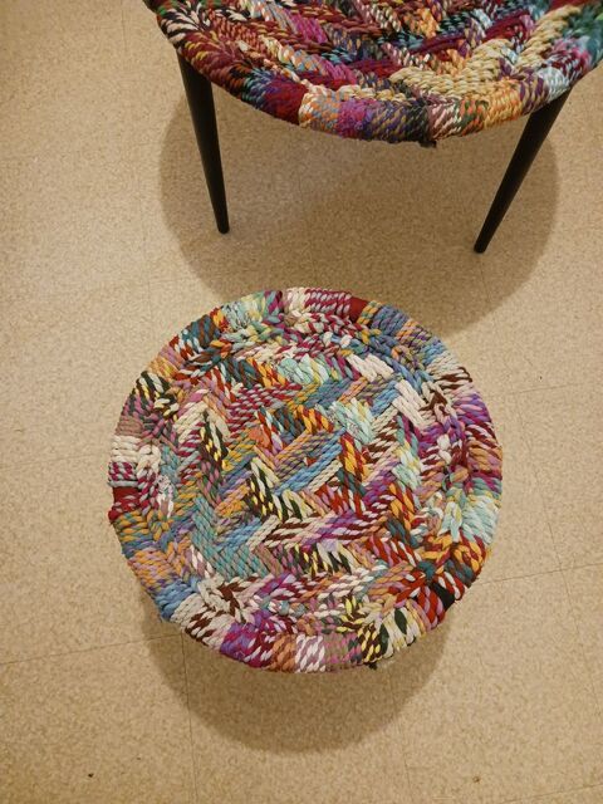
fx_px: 627
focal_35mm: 27
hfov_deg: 51.4
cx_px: 302
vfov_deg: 65.3
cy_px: 402
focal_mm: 4
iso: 1250
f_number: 1.8
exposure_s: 1/16.7
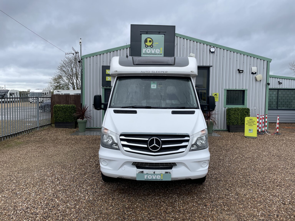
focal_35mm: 26
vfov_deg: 53.1
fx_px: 222
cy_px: 110
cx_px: 148
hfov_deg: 67.3
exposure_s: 1/1159
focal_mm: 4.2
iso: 32
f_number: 1.6
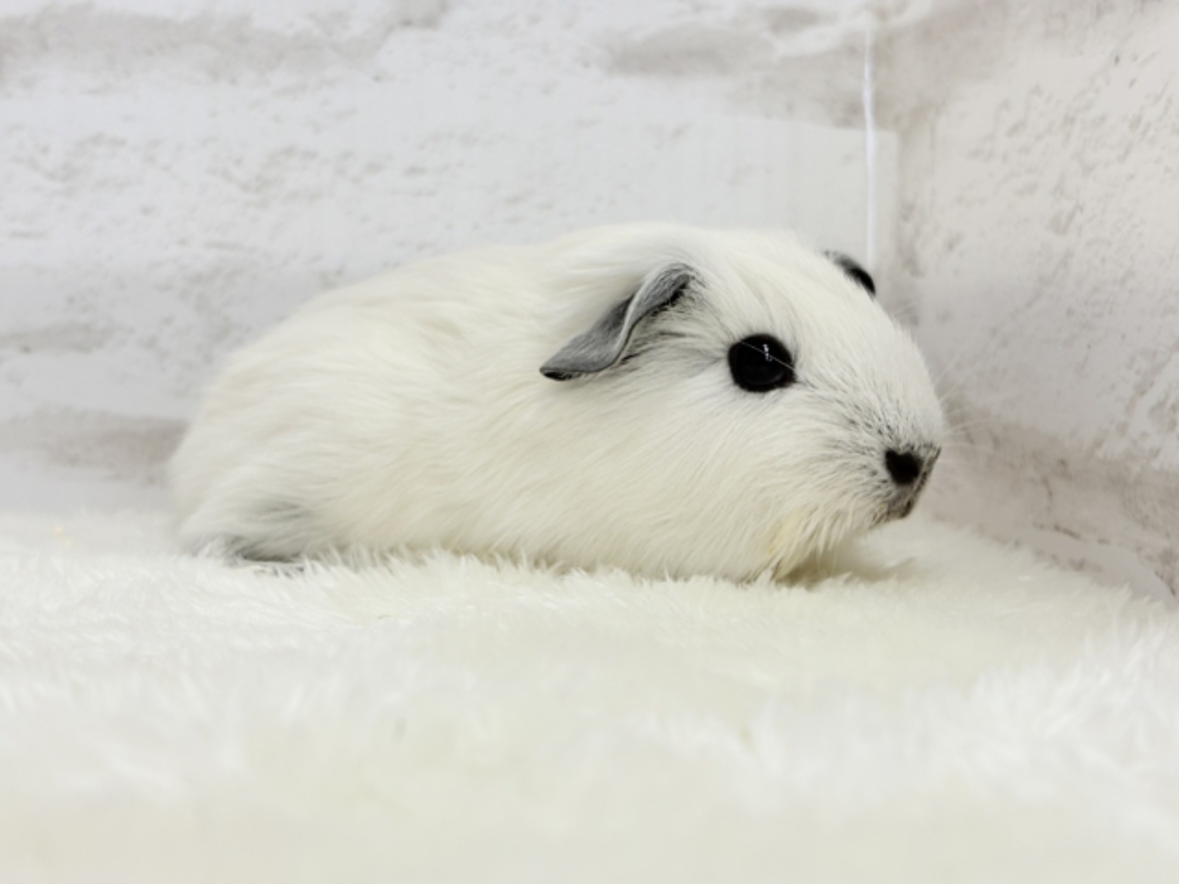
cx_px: 590
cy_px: 442
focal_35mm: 52
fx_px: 1771
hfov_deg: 36.8
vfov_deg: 28.0
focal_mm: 5.96
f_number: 1.6
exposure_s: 1/100
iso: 64
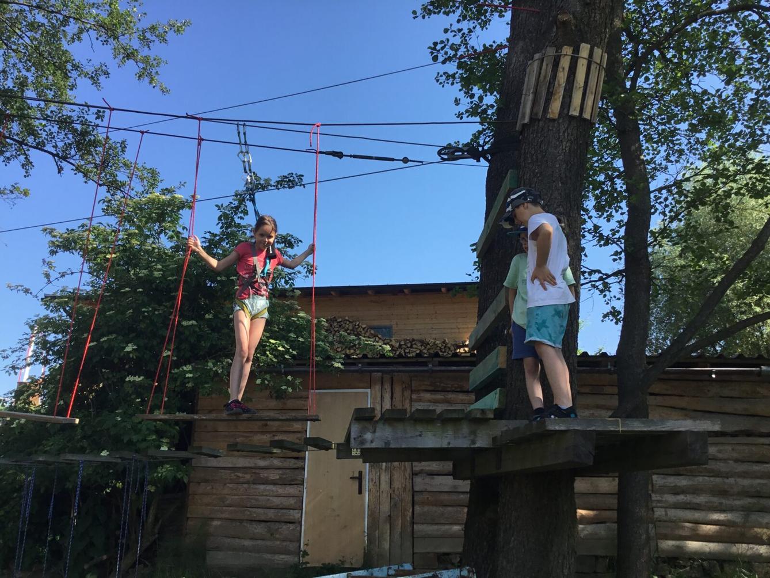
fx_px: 690
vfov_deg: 45.5
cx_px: 385
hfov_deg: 58.3
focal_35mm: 31
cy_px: 289
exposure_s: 1/608
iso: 25
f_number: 2.4
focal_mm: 3.3
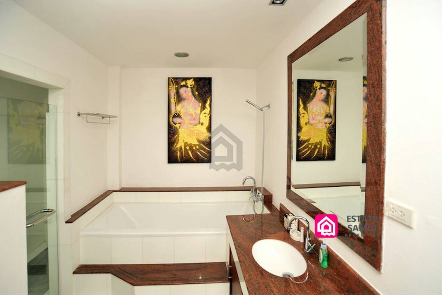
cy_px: 148
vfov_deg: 67.5
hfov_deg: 90.0
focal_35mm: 18
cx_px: 221
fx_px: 221
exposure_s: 1/60
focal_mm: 18
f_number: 6.3
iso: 200
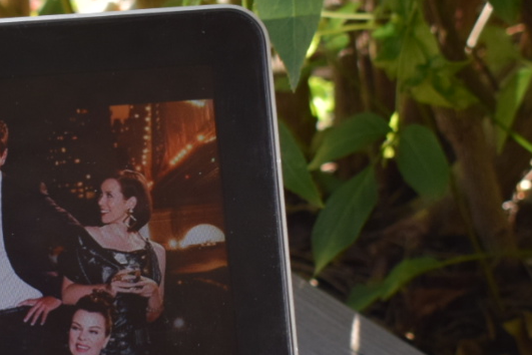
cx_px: -71
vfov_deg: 7.5
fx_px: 2704
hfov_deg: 11.1
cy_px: 368
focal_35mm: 183
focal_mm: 40
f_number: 7.1
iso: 400
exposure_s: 1/200
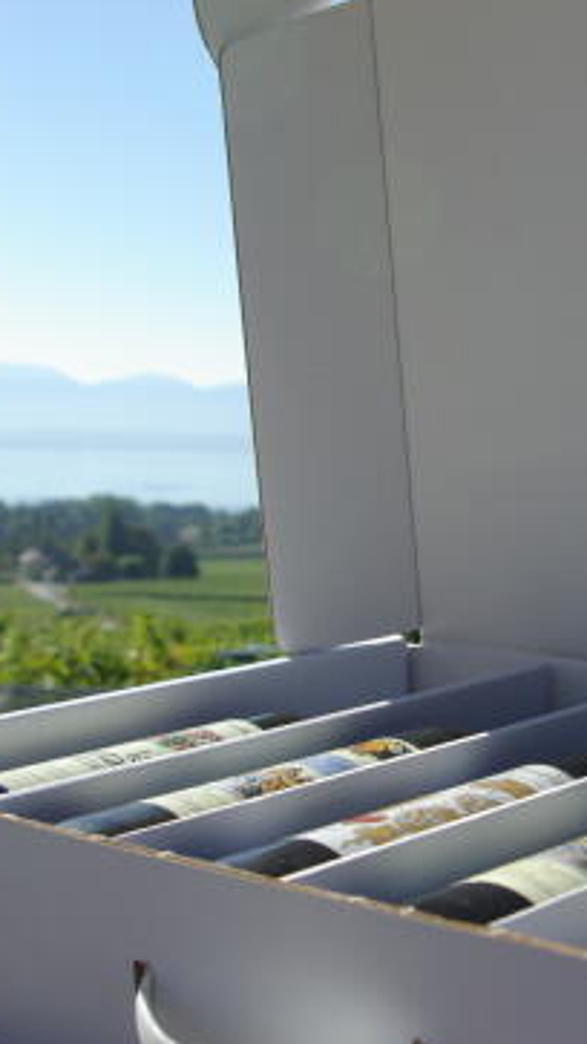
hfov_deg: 18.6
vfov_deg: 33.8
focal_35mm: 62
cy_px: 523
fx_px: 1717
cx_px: 662
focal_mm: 26
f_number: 8
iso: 100
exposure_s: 1/250
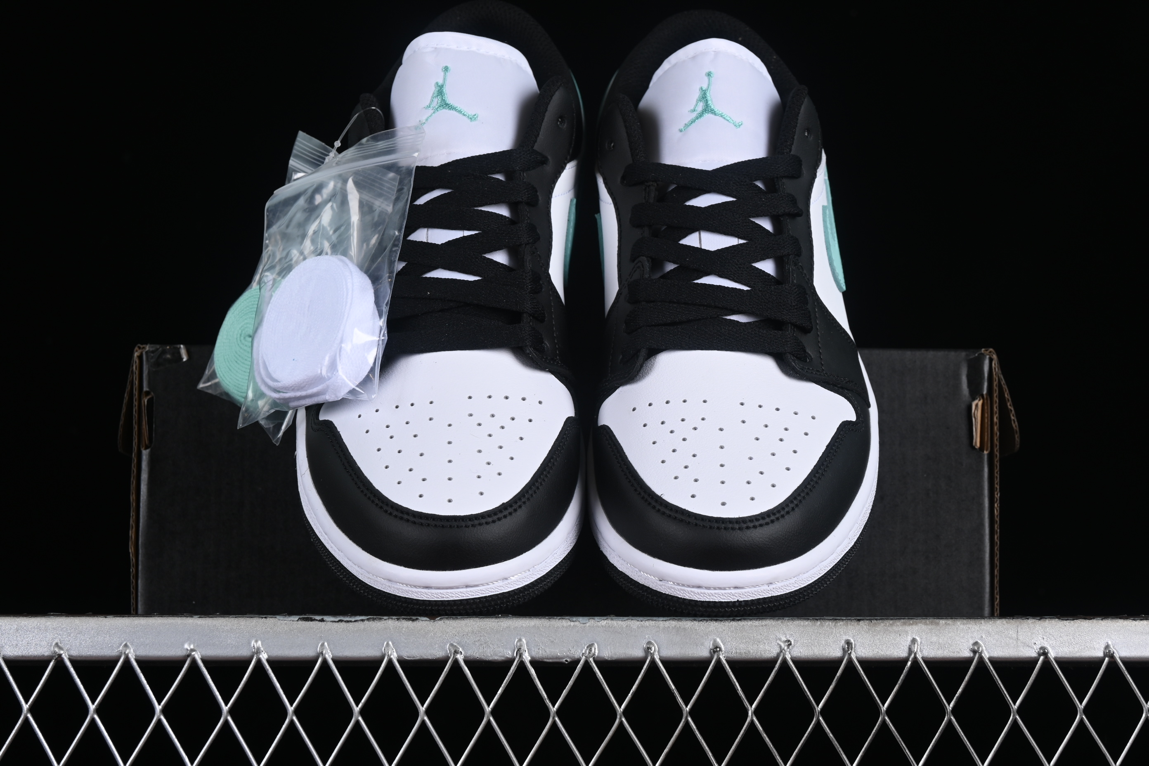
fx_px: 2394
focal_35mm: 75
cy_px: 383
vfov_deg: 18.2
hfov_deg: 27.0
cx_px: 574
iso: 160
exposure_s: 1/80
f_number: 8
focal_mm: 50
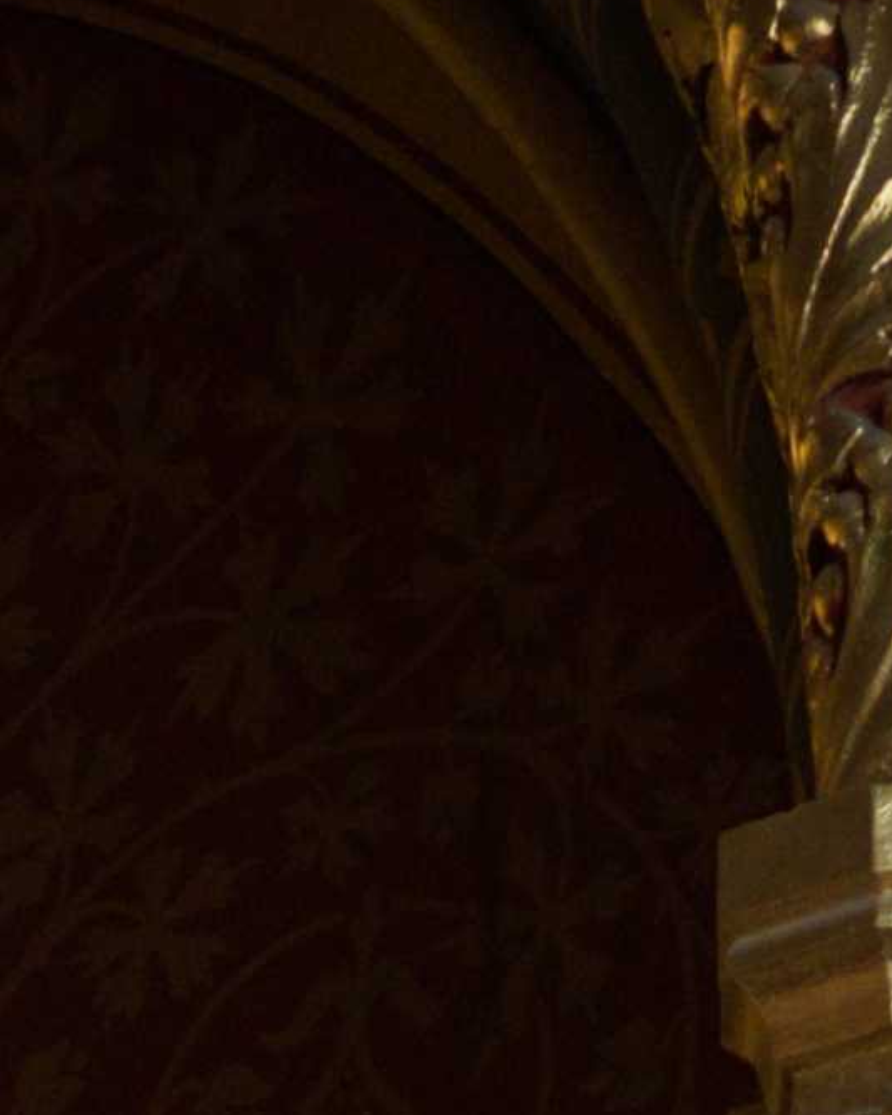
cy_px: 2237
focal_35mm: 338
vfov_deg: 5.6
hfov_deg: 4.5
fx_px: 11151
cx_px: -564
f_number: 2.8
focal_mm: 26
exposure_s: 1/125
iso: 1250
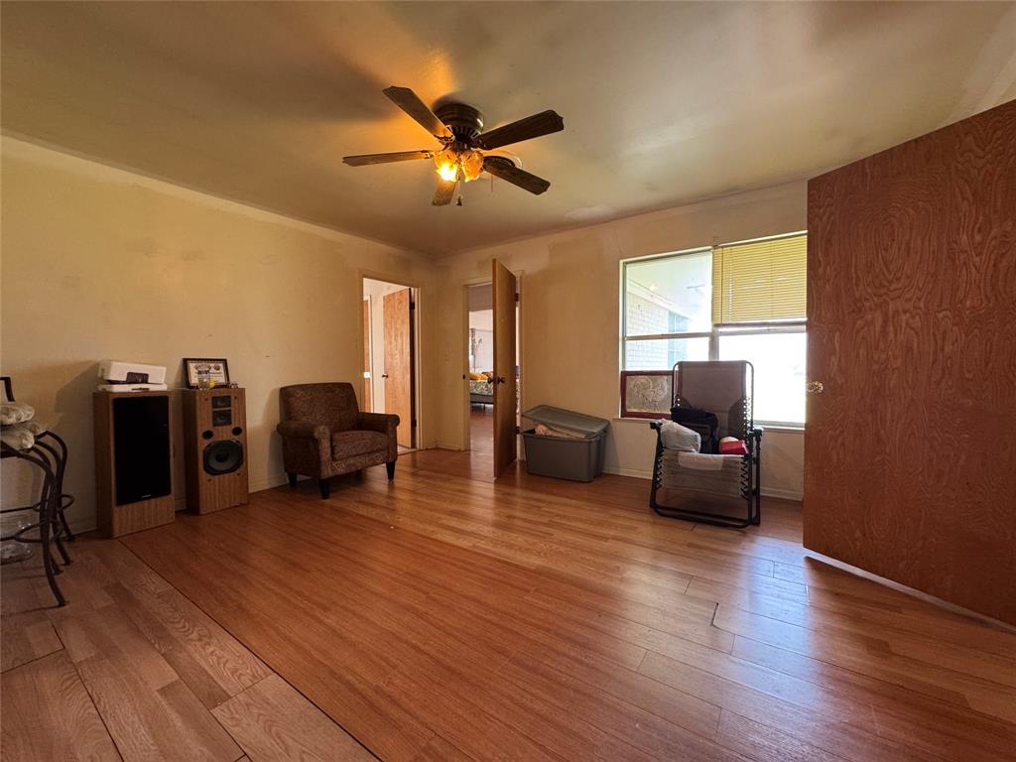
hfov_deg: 102.1
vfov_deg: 85.7
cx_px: 508
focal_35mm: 14
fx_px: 411
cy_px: 381
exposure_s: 1/60
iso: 250
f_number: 2.2
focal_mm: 2.22
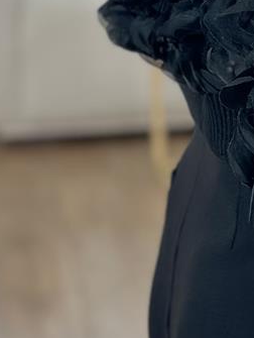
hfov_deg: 6.4
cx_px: 454
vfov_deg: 8.6
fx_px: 2236
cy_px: -21
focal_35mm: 229
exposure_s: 1/100
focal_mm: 6.86
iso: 80
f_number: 1.78
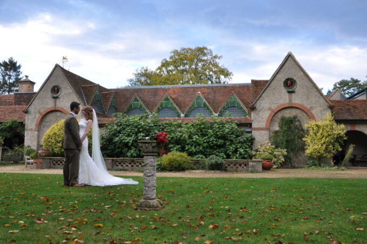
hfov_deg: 57.3
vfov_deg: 39.9
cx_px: 184
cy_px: 122
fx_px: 336
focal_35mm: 33
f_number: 5.6
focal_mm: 22
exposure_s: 1/125
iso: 220
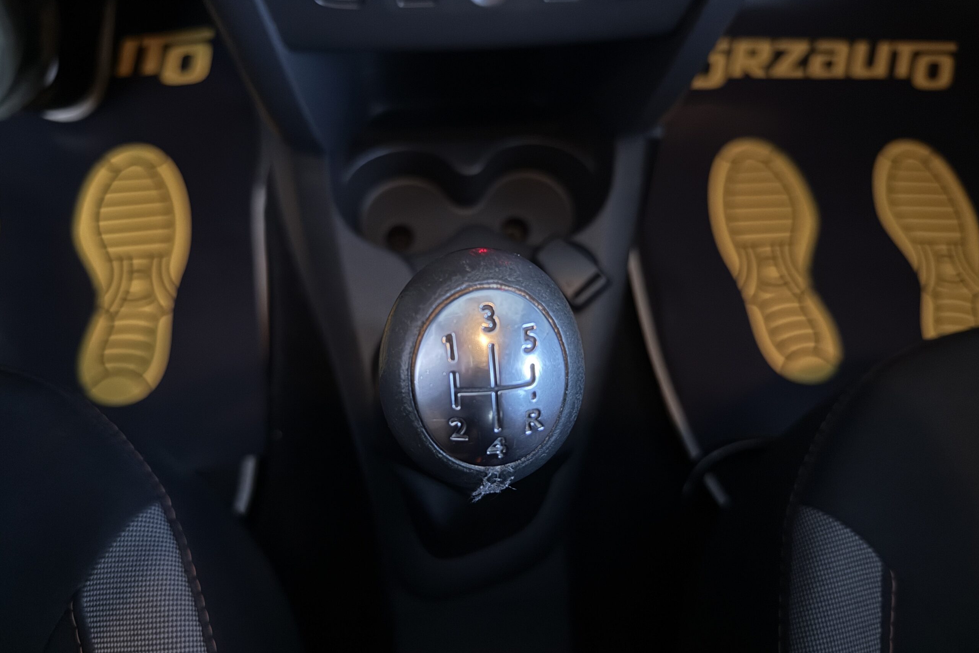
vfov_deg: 51.3
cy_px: 341
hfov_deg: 71.5
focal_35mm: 25
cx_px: 490
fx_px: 680
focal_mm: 6.76
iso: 1000
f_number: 1.78
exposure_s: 1/22
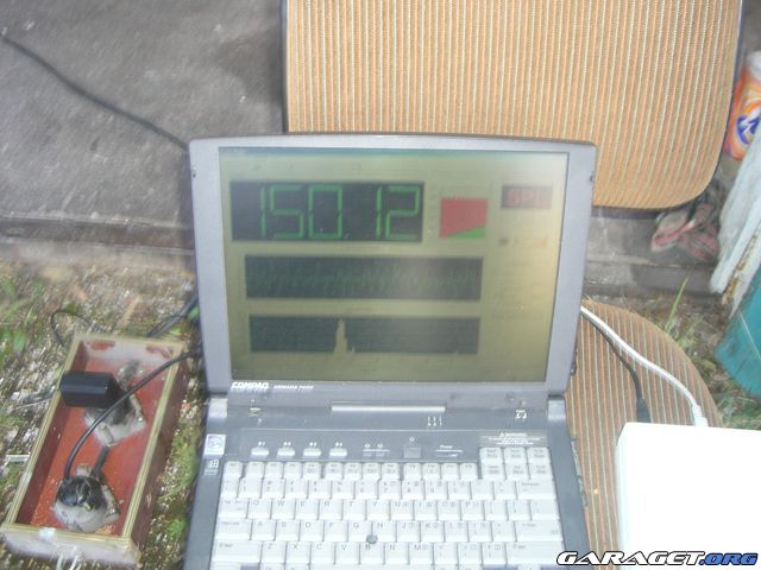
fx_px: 835
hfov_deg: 49.0
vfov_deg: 37.7
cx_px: 380
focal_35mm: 38
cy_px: 285
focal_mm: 6.2
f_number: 2.7
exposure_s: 1/60
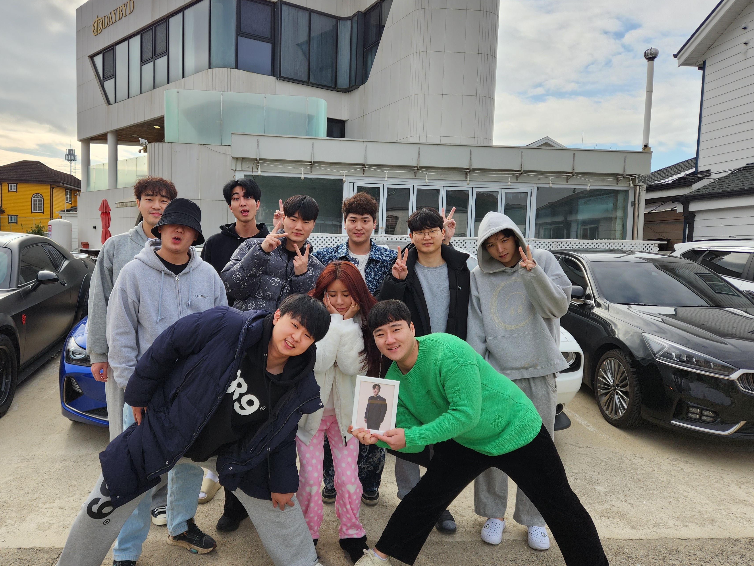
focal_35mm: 27
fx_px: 588
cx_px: 342
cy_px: 269
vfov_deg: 51.3
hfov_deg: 65.2
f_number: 1.8
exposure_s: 1/952
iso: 20
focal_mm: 5.4
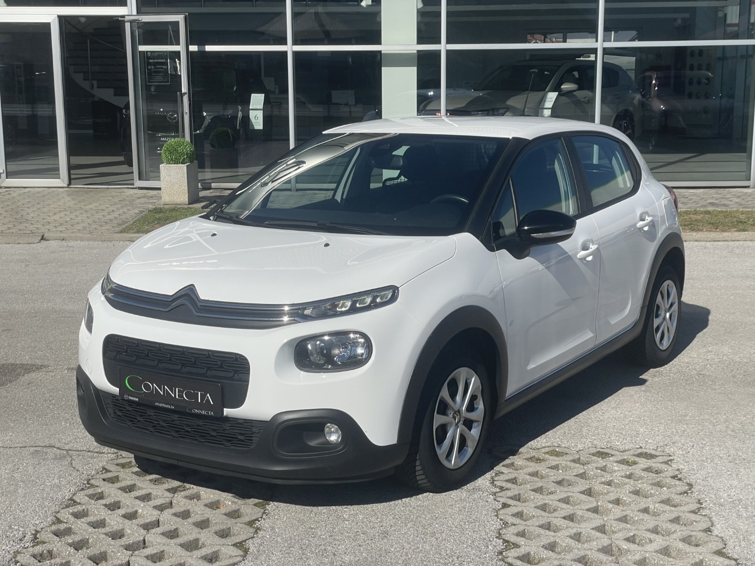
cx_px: 378
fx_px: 1134
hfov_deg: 36.8
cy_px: 283
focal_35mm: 52
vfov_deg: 28.0
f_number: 2
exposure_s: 1/3425
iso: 25
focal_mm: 6
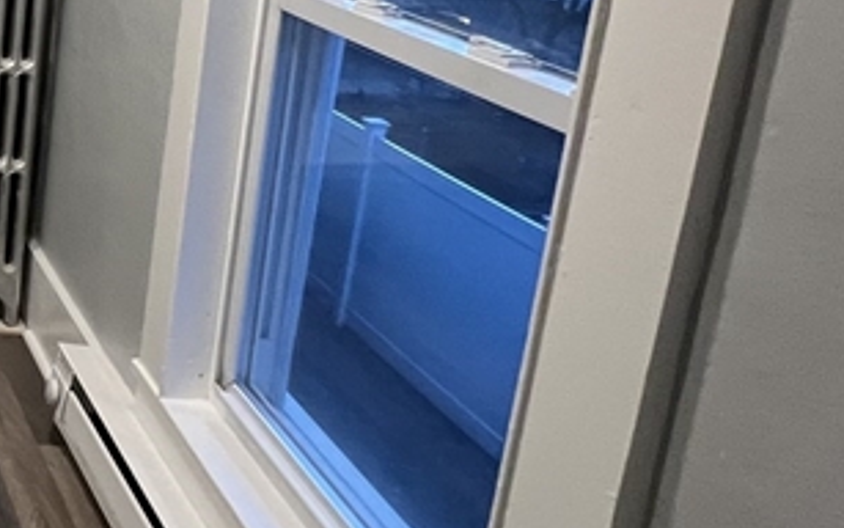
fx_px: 1058
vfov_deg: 26.6
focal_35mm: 46
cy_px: 8
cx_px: -338
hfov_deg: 30.4
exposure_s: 1/60
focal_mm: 1.57
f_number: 1.8
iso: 320
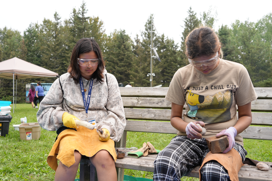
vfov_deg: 37.9
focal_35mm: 35
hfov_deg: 54.4
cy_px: 90
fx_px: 265
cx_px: 136
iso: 80
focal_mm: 35
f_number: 5
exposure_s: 1/160
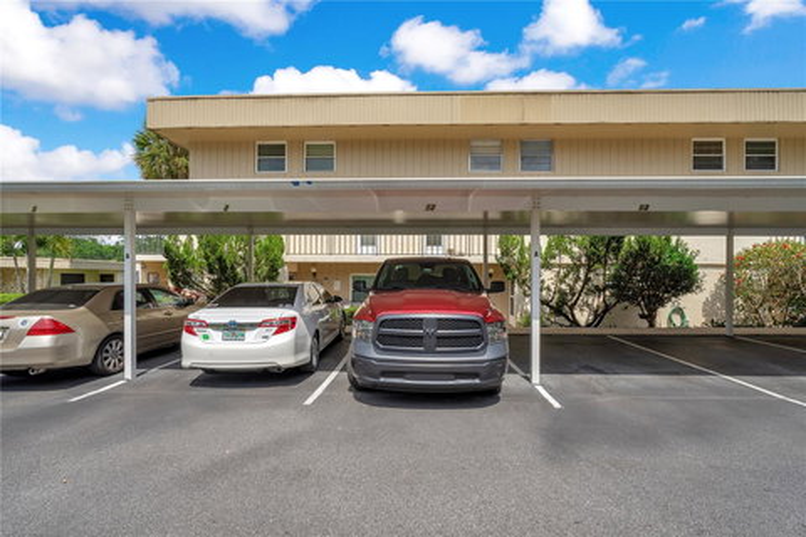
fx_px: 358
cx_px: 403
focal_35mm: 16
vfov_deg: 73.7
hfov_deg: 96.7
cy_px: 268
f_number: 11
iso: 100
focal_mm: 16
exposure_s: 1/125
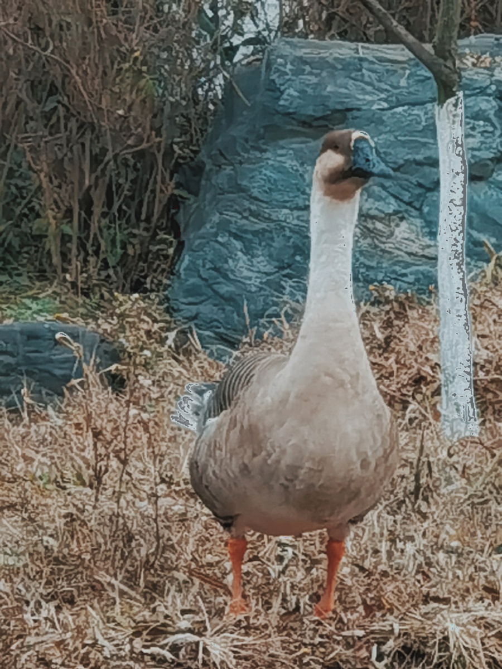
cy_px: 334
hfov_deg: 3.3
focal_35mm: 450
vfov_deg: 4.4
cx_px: 251
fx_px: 8701
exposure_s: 1/238
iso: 50
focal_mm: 6.4
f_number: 2.4
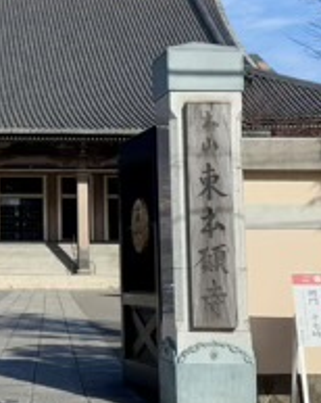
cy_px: 93
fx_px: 1094
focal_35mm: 92
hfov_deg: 16.2
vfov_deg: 20.6
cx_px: -25
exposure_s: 1/4082
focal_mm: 5.96
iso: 50
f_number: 1.6
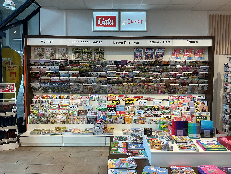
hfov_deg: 61.7
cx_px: 116
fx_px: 194
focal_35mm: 29
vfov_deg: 48.2
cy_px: 87
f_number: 1.8
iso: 40
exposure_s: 1/120
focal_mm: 3
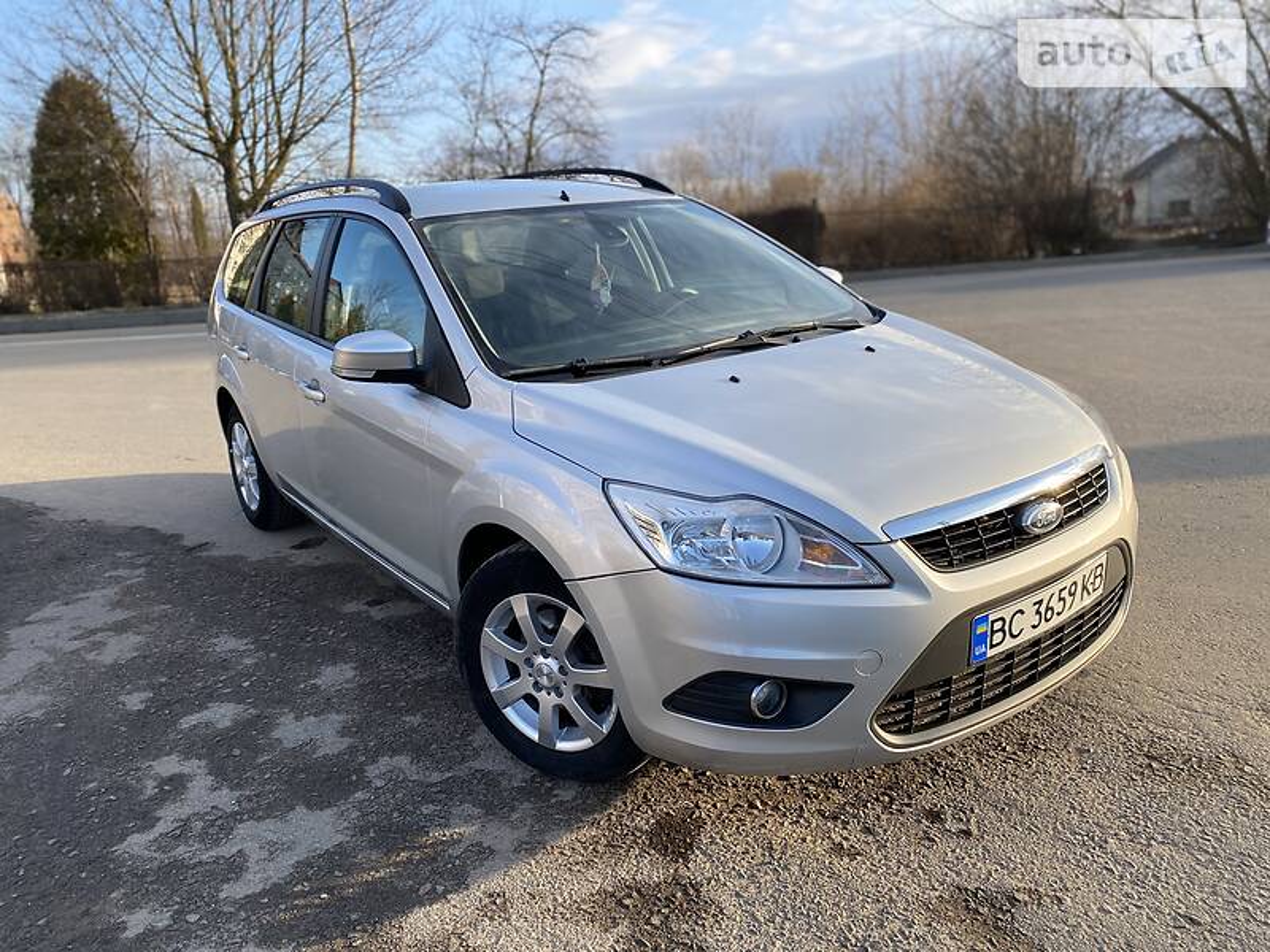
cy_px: 476
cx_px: 635
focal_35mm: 26
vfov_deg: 53.1
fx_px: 954
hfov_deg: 67.3
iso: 32
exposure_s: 1/715
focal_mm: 4.2
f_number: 1.8
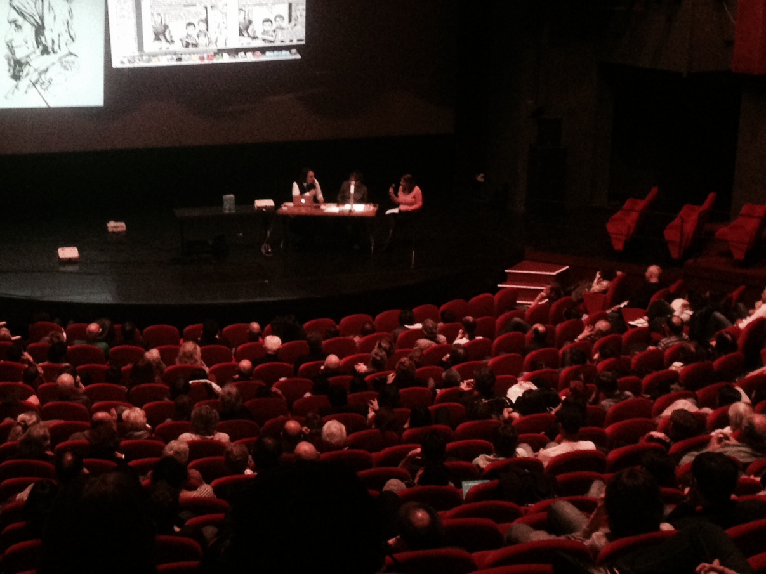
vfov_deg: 26.1
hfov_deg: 34.1
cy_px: 314
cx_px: 261
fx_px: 1239
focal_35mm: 56
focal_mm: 4.12
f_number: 2.4
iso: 400
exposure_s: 1/15
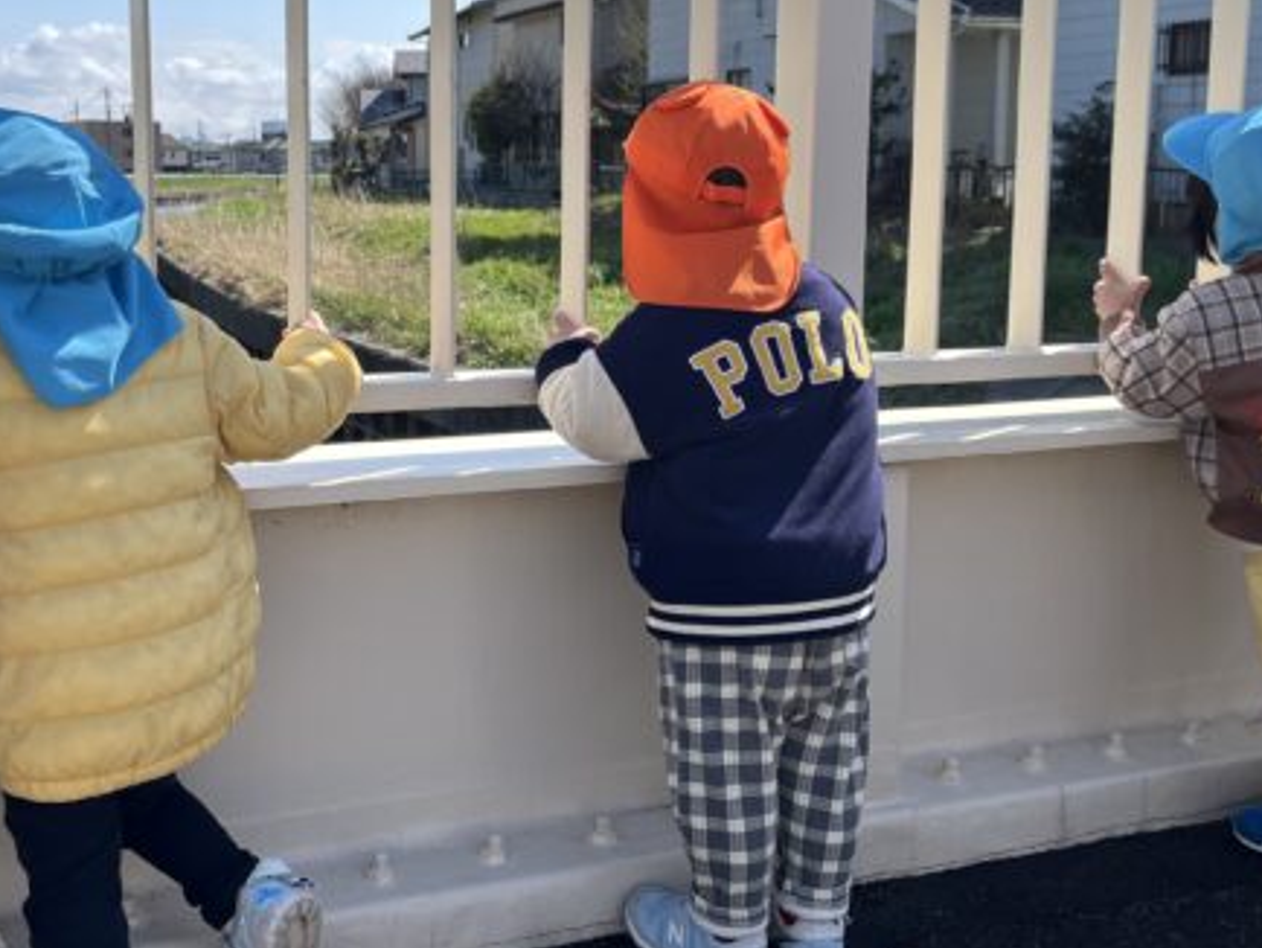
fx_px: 1678
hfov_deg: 40.9
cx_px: 454
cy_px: 366
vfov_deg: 31.4
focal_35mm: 46
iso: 50
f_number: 1.6
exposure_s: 1/2463
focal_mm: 5.1
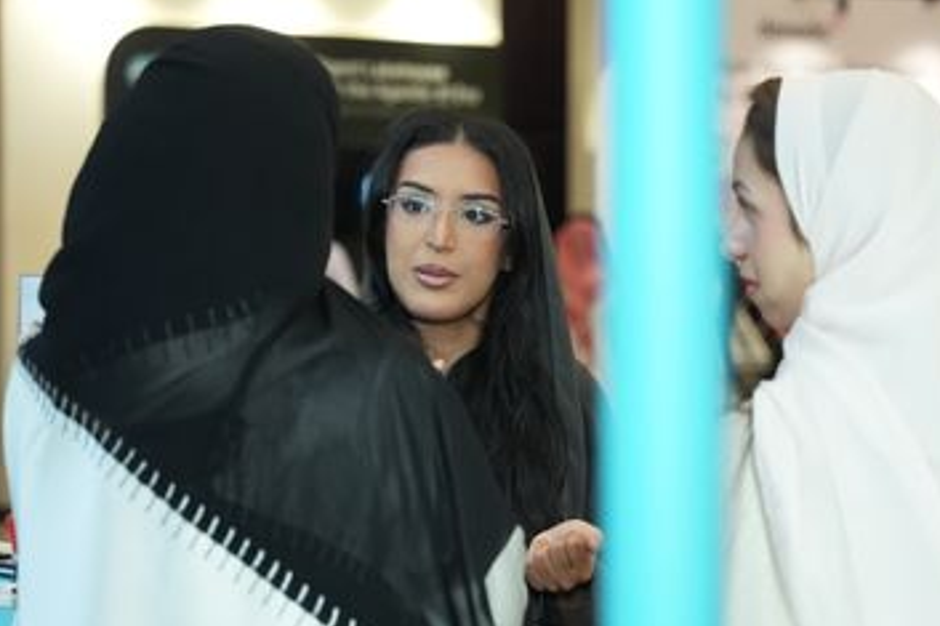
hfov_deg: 17.2
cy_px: 317
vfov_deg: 11.5
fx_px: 3106
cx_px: 623
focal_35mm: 119
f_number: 2.8
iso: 3200
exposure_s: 1/250
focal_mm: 70
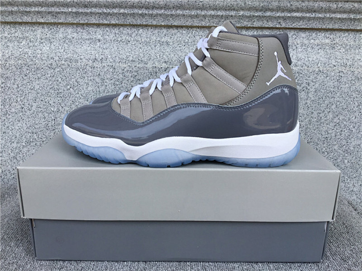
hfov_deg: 58.4
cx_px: 181
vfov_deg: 45.4
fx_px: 324
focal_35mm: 31
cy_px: 136
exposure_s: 1/482
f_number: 2.4
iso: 25
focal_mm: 3.3
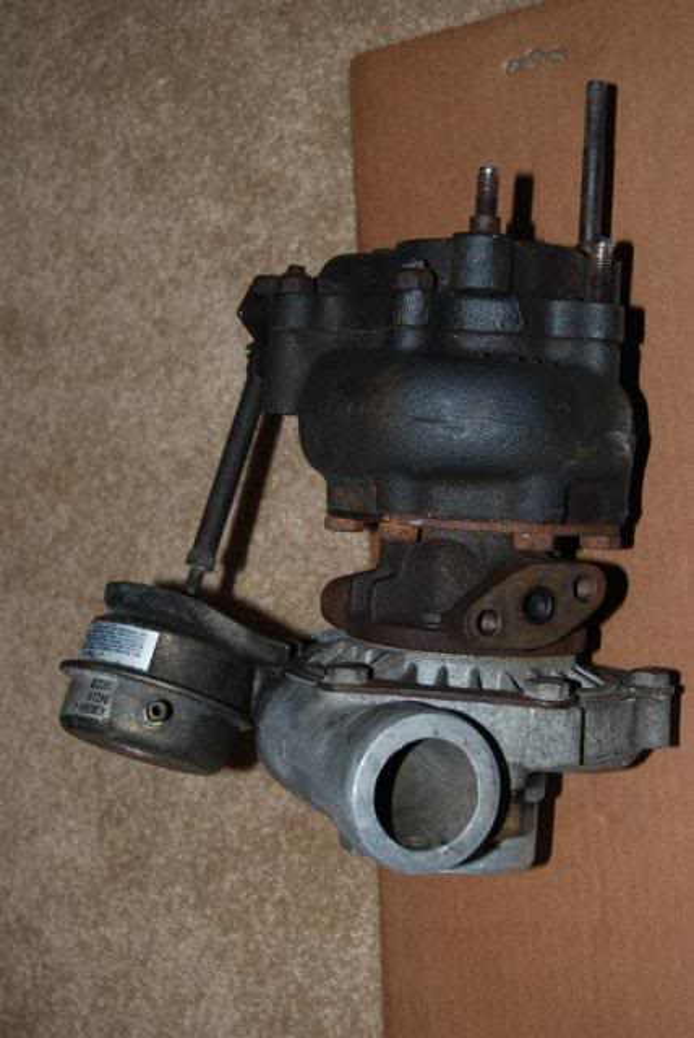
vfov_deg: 31.9
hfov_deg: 21.6
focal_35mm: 63
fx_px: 1818
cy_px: 519
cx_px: 347
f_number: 5.3
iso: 200
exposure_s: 1/60
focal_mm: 42
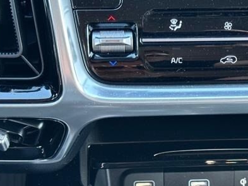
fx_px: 896
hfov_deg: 15.5
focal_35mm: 125
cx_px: 235
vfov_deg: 11.8
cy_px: 141
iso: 200
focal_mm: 6.76
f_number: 1.78
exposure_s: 1/60
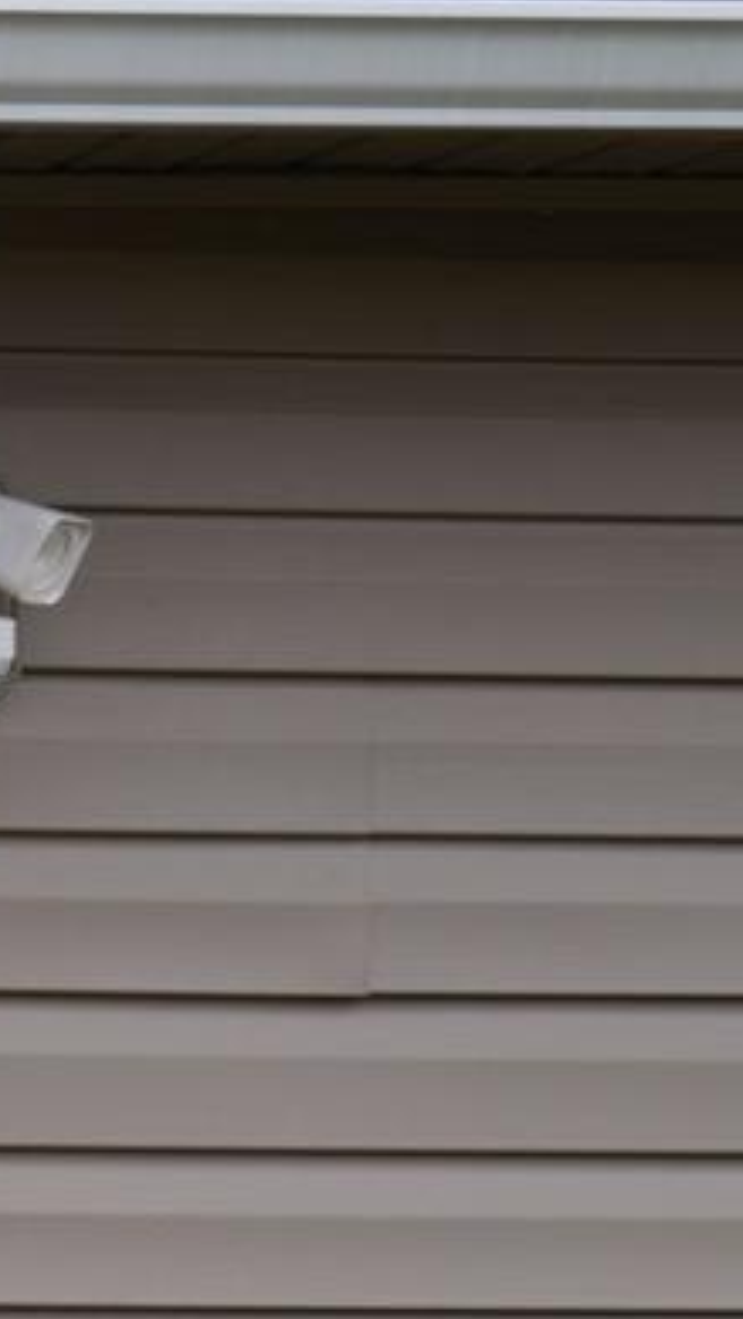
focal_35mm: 248
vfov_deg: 8.4
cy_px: 2145
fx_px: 8680
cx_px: -1781
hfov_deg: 4.6
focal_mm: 45
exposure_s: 1/200
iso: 100
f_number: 4.5
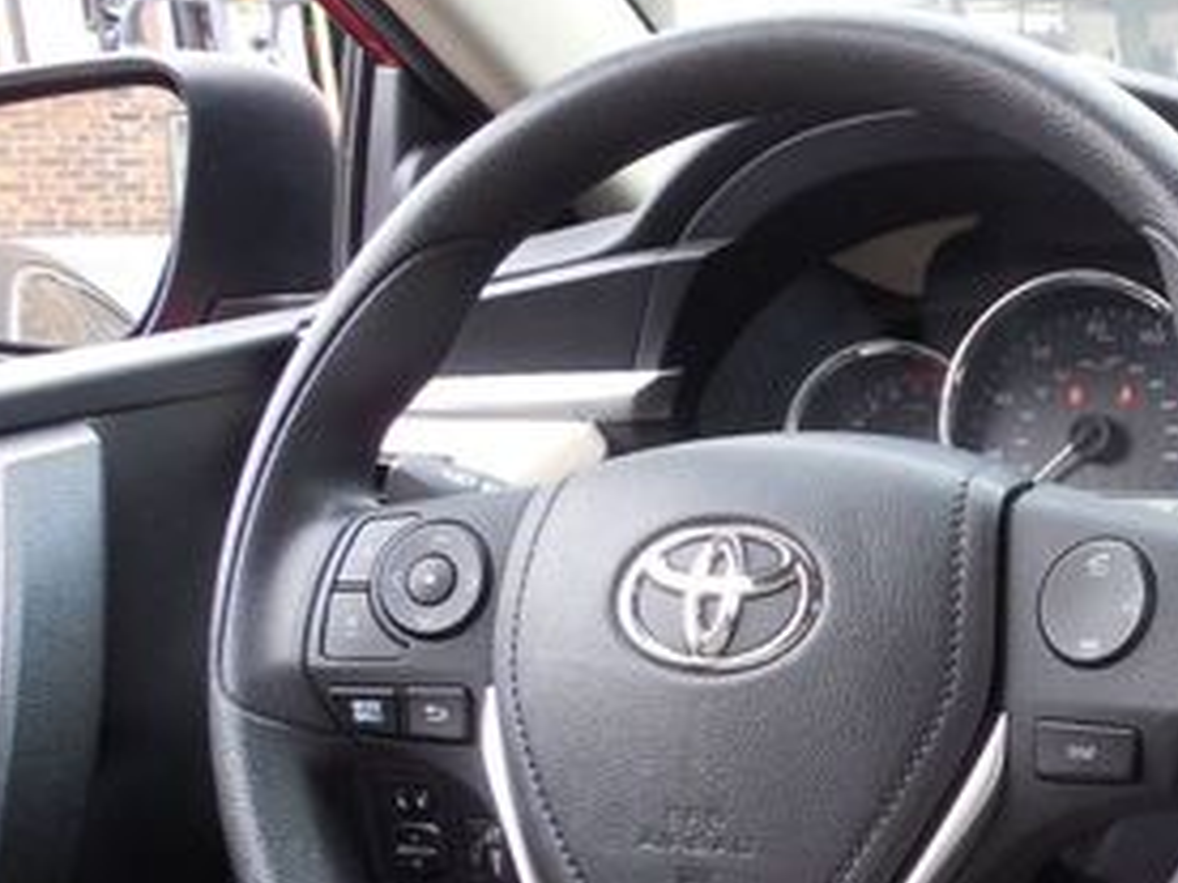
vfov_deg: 25.1
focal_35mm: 58
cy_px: 614
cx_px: 1315
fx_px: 1974
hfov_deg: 29.7
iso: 125
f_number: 3.3
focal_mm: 4.5
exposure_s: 1/50
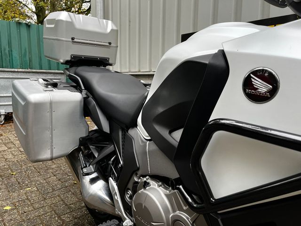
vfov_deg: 53.1
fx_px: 226
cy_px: 113
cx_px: 150
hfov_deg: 67.3
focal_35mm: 26
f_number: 1.6
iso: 125
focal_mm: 5.1
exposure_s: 1/121
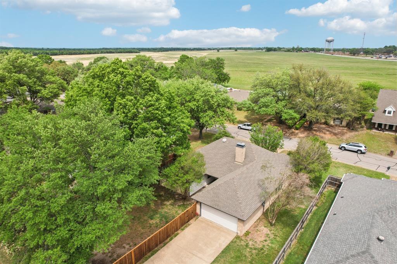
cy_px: 132
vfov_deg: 57.2
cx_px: 198
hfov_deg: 78.6
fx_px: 243
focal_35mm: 22
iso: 100
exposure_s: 1/2000
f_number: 2.8
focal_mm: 8.4
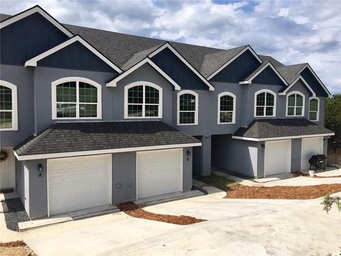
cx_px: 170
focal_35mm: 29
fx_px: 286
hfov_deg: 61.7
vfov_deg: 48.2
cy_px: 128
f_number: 2.2
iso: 25
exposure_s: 1/2653
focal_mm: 4.15
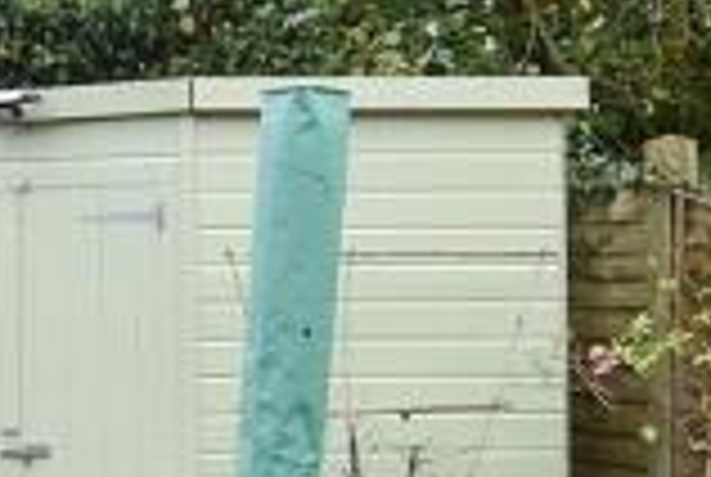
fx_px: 1919
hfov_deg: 16.6
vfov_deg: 14.2
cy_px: 232
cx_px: -648
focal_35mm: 97
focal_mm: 10
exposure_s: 1/200
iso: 320
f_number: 8
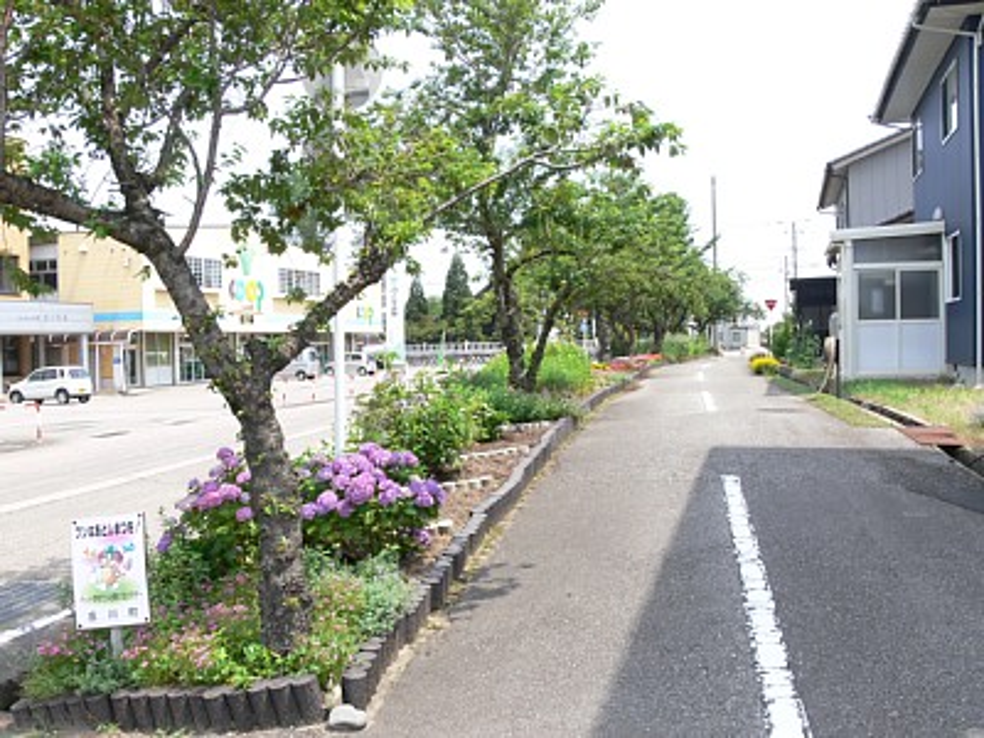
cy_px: 369
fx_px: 995
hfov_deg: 52.6
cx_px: 492
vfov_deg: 40.7
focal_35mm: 35
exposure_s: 1/125
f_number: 5.6
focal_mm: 7.4
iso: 80
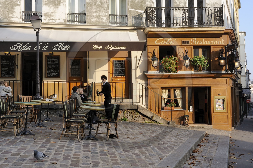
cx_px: 126
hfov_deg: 50.7
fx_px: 267
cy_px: 84
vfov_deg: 35.0
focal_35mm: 38
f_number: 13
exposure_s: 1/160
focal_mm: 38
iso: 400
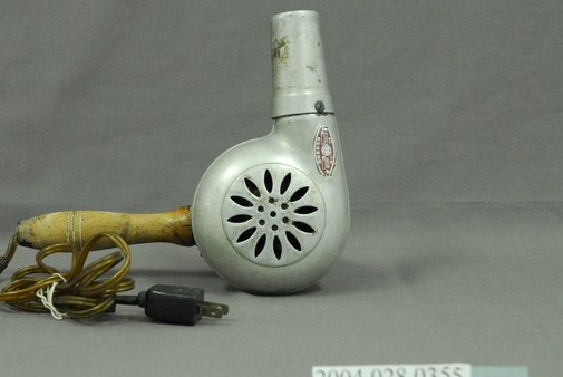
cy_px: 170
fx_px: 2082
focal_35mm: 133
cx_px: 221
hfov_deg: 15.4
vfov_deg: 10.3
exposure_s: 1/8
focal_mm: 70
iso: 1000
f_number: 8
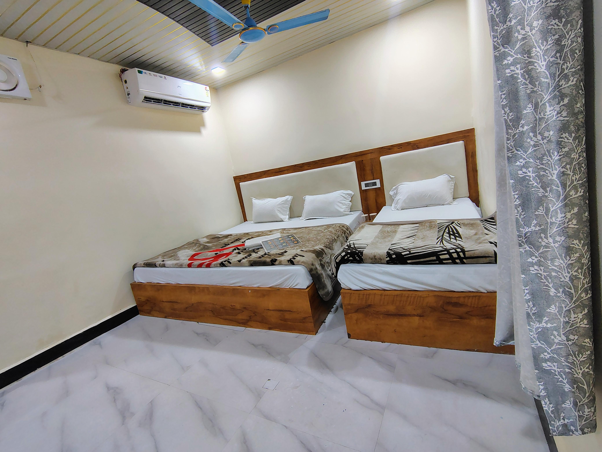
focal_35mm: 16
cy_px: 226
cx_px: 301
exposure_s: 1/33.3
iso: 463
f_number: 2.2
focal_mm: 2.13
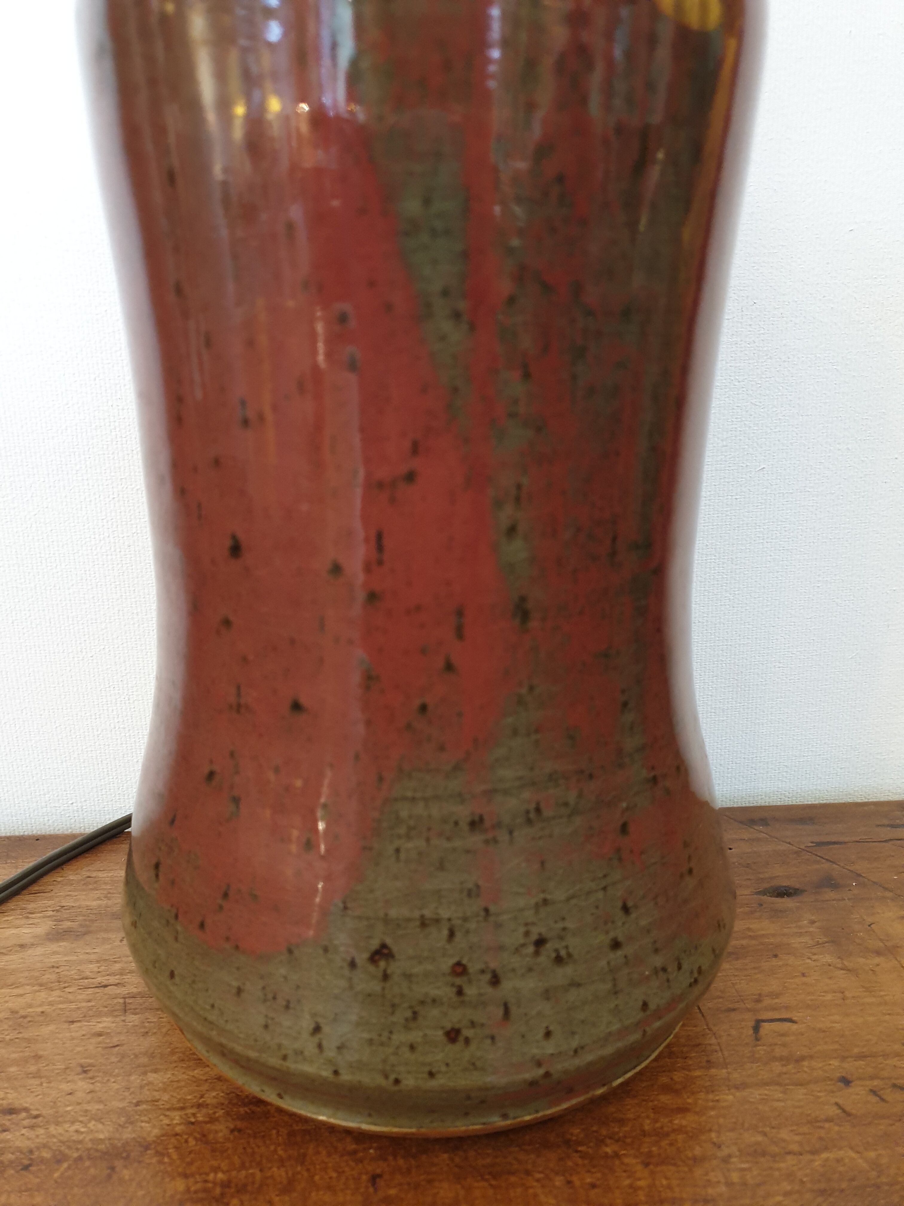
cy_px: 603
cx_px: 452
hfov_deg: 53.1
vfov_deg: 67.3
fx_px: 905
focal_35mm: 26
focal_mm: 4.3
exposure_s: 1/50
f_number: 1.5
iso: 200
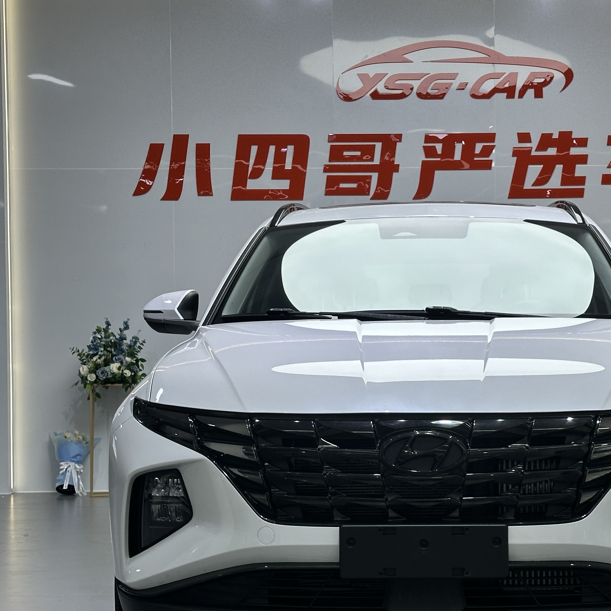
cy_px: 363
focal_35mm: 79
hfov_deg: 21.8
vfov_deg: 21.9
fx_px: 1578
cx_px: 416
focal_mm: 6.86
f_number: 1.78
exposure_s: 1/200
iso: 50
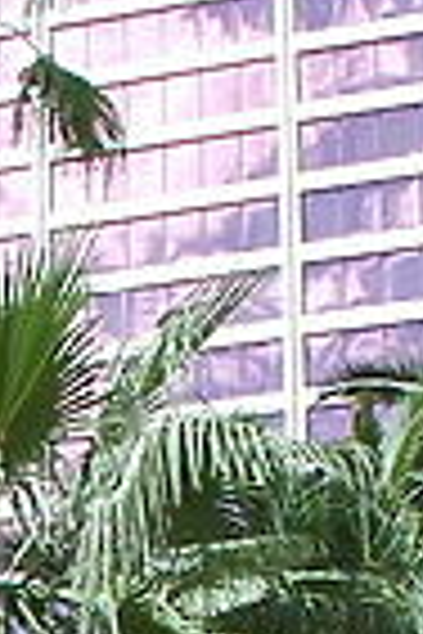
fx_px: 3031
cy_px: 1057
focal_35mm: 172
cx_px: -277
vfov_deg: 11.3
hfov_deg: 7.8
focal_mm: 18
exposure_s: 1/250
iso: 280
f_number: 10
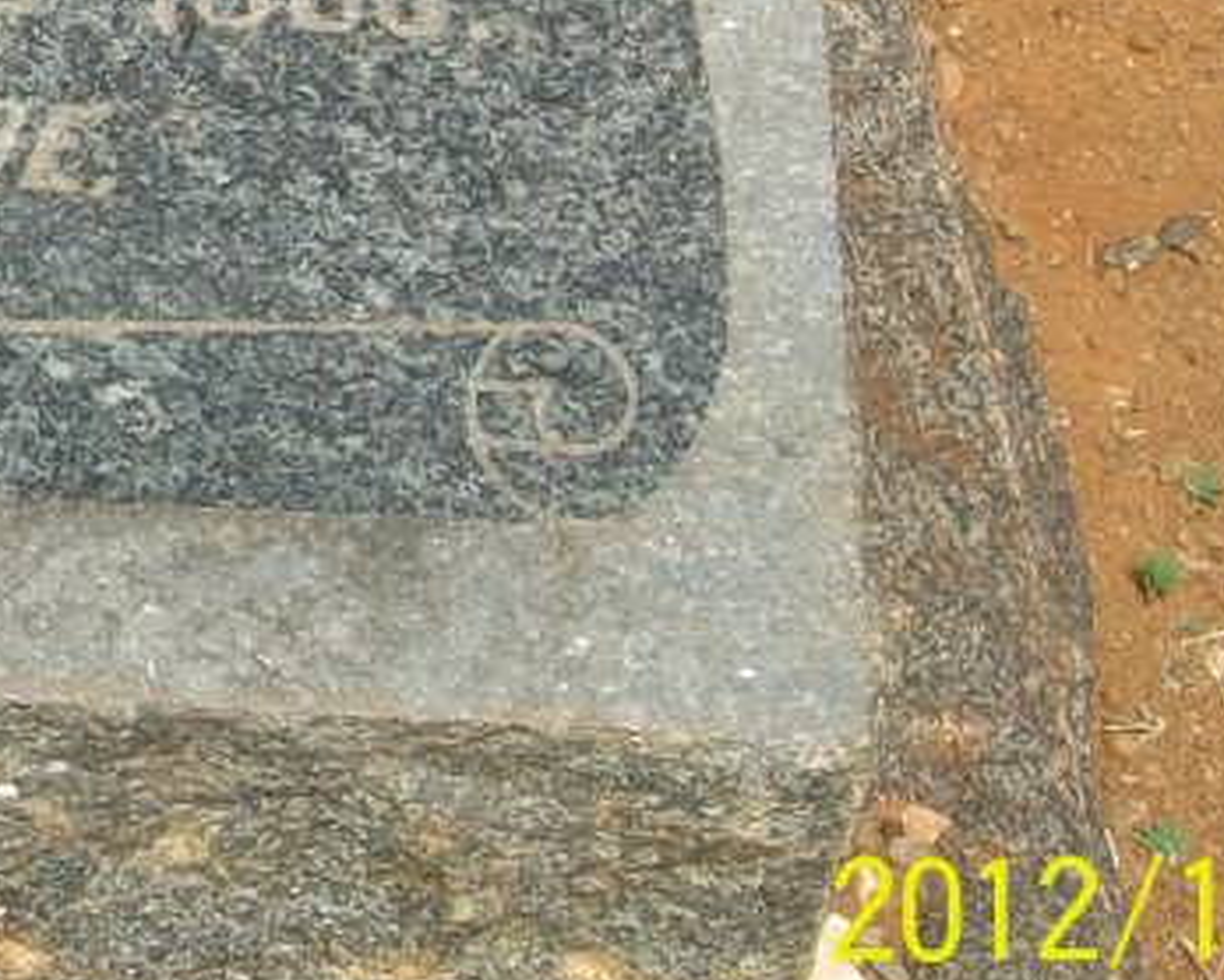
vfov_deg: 8.1
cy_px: -321
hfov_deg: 10.0
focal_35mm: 189
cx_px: -392
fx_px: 6851
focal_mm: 9.4
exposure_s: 1/320
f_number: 5.9
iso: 64
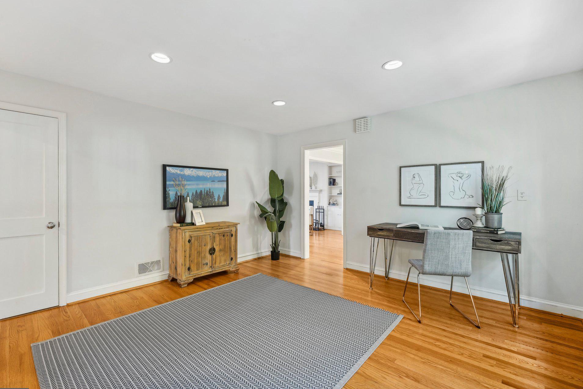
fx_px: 243
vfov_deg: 77.3
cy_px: 202
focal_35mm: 15
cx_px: 274
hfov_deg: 100.3
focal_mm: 14
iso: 500
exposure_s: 1/4
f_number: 8
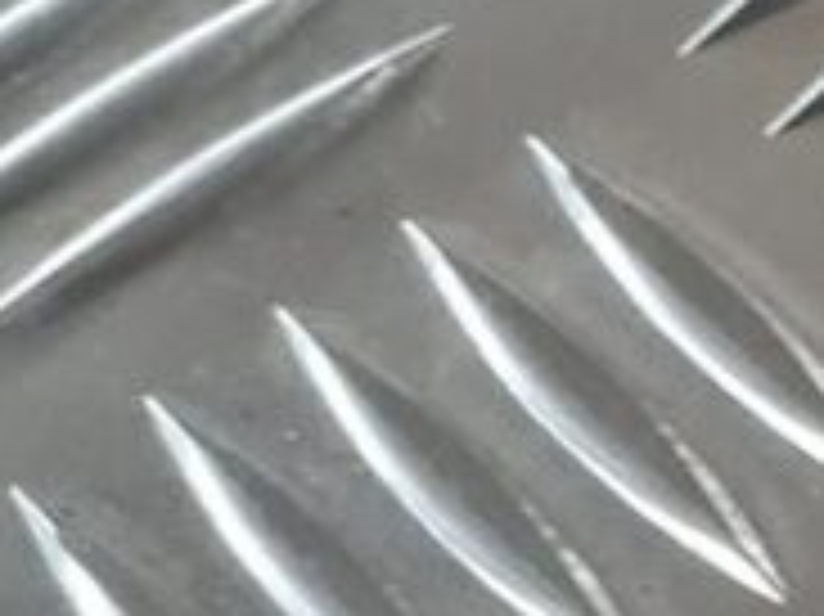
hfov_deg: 8.2
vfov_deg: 7.4
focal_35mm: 199
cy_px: 175
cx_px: 2634
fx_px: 4734
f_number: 1.8
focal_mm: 5.4
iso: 640
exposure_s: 1/50
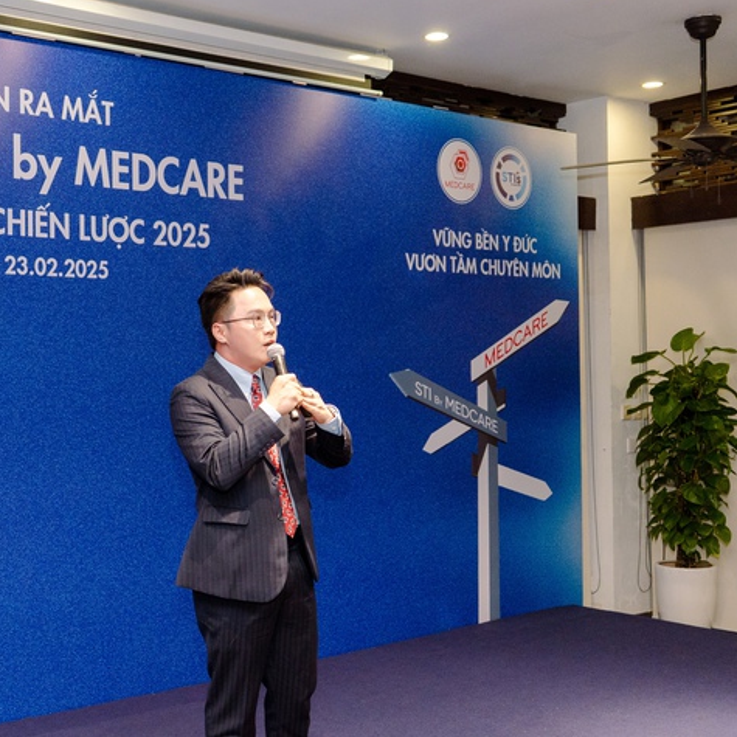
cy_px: 361
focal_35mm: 47
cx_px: 188
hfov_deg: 35.3
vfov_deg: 36.1
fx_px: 1132
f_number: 2.8
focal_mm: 24
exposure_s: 1/160
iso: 1250
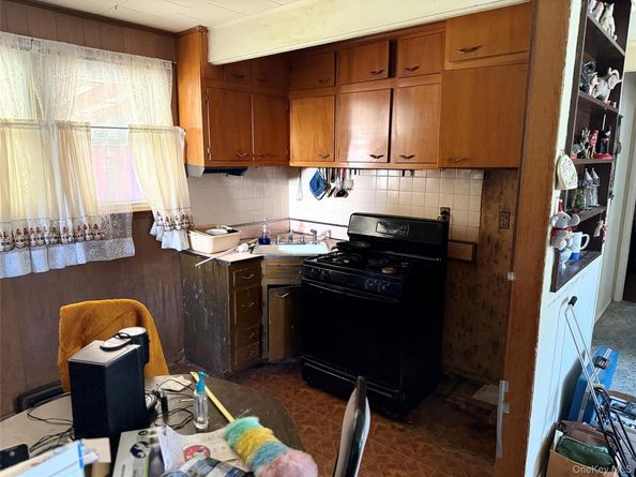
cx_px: 318
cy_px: 238
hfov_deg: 71.6
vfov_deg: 56.8
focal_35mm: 24
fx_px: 441
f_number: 1.78
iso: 800
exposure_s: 1/54
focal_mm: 6.76
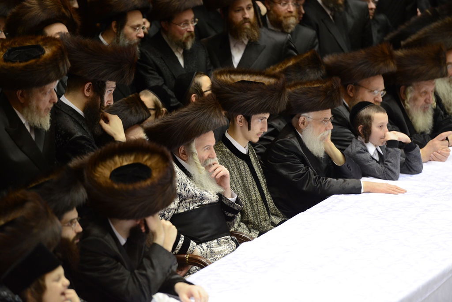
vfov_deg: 6.9
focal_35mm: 200
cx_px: 226
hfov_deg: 10.3
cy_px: 151
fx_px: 2512
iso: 1600
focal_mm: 200
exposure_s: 1/80
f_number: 3.5
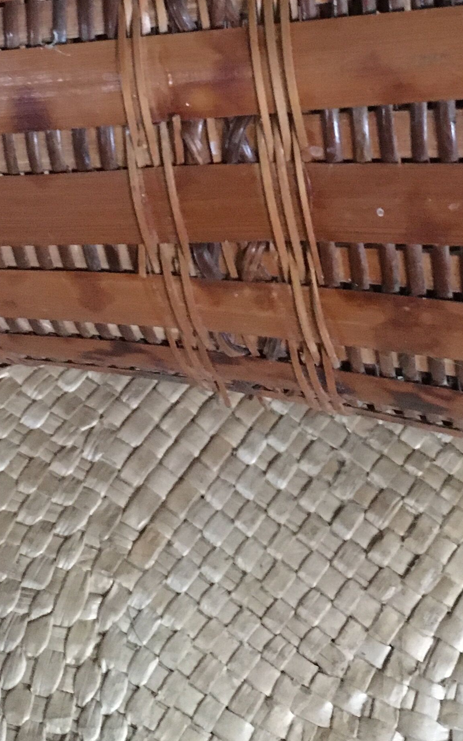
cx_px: 254
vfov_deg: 29.8
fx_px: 1353
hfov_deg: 19.4
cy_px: 129
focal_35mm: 67
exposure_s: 1/17
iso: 640
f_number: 2.2
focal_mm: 4.15
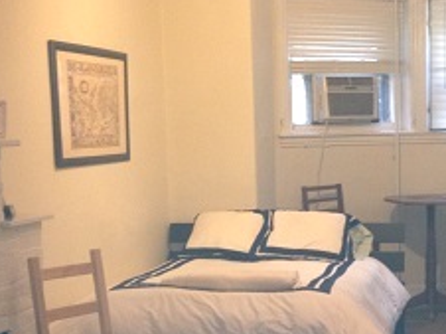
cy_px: 231
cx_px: 345
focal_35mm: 76
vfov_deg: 19.3
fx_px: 978
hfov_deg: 25.3
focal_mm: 4.28
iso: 200
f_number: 2.4
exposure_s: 1/20
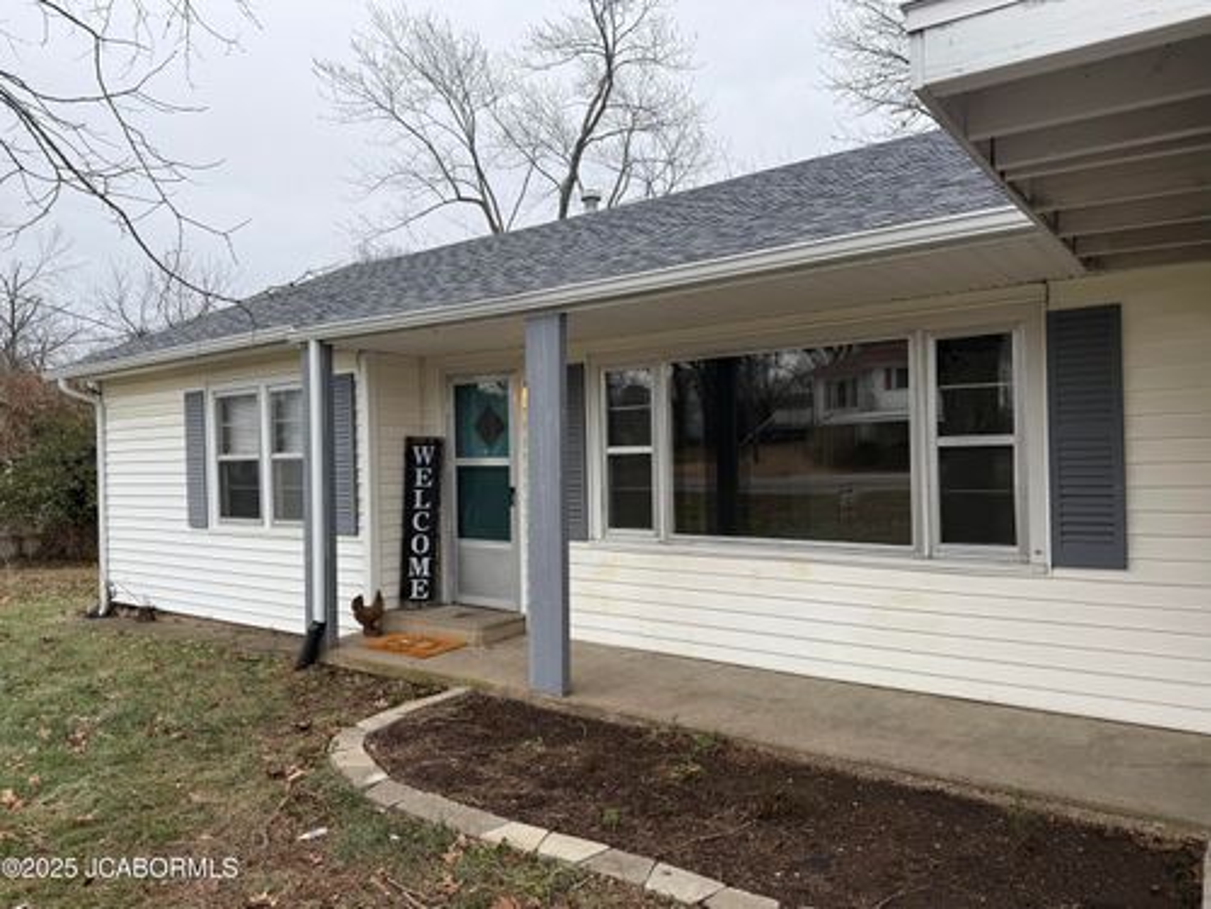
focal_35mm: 24
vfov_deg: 56.8
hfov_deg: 71.6
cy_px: 454
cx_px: 606
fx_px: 840
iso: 80
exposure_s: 1/955
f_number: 1.78
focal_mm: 6.76
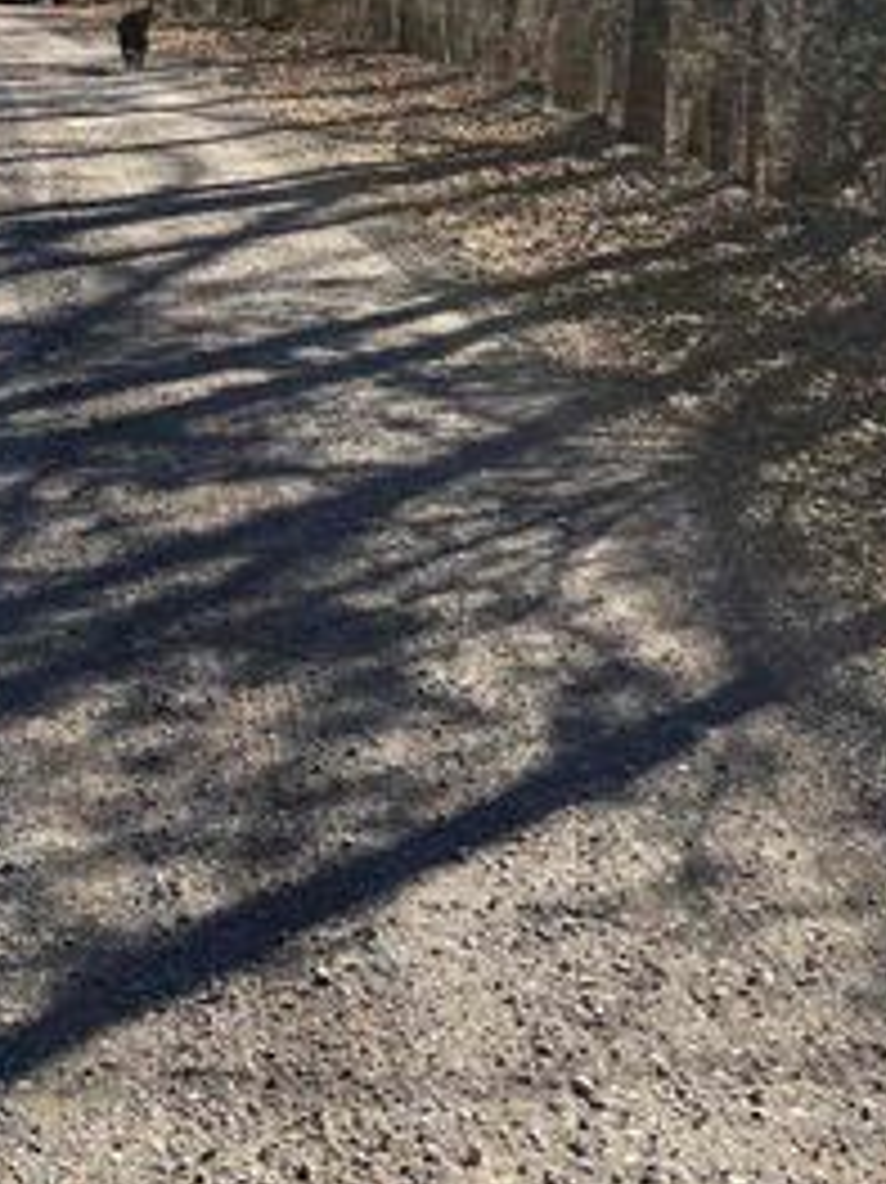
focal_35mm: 66
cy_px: 7
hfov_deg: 22.2
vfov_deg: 27.7
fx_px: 2254
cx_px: 418
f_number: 1.6
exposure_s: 1/1517
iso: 50
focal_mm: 5.96
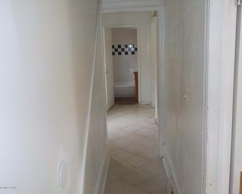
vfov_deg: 45.8
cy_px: 95
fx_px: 229
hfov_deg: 55.7
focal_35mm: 32
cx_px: 122
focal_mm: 4.1
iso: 220
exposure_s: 1/30
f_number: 3.3
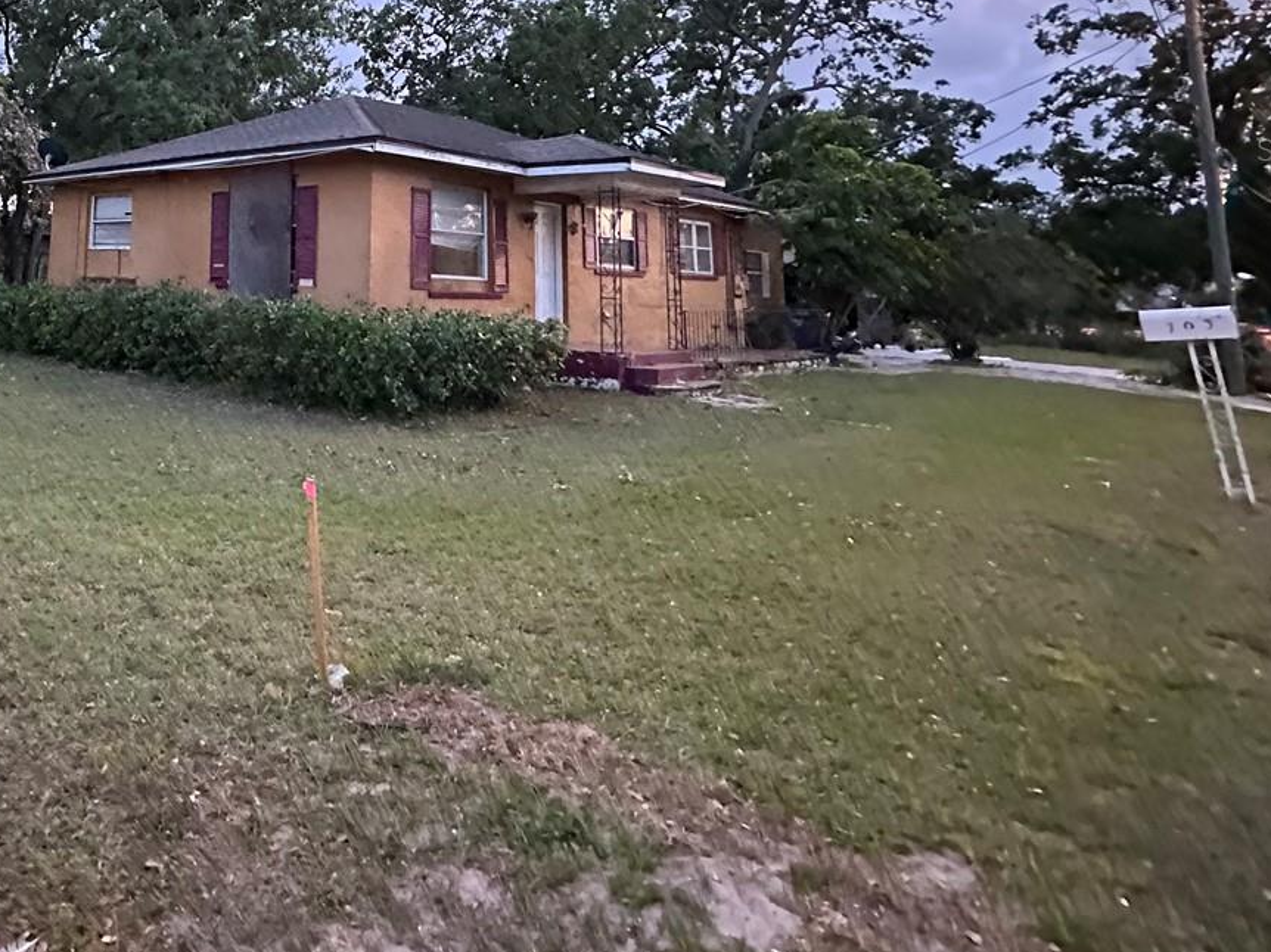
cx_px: 217
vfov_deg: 49.0
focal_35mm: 26
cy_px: 149
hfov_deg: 60.6
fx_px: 954
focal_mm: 2.22
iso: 1600
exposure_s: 1/30
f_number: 2.2
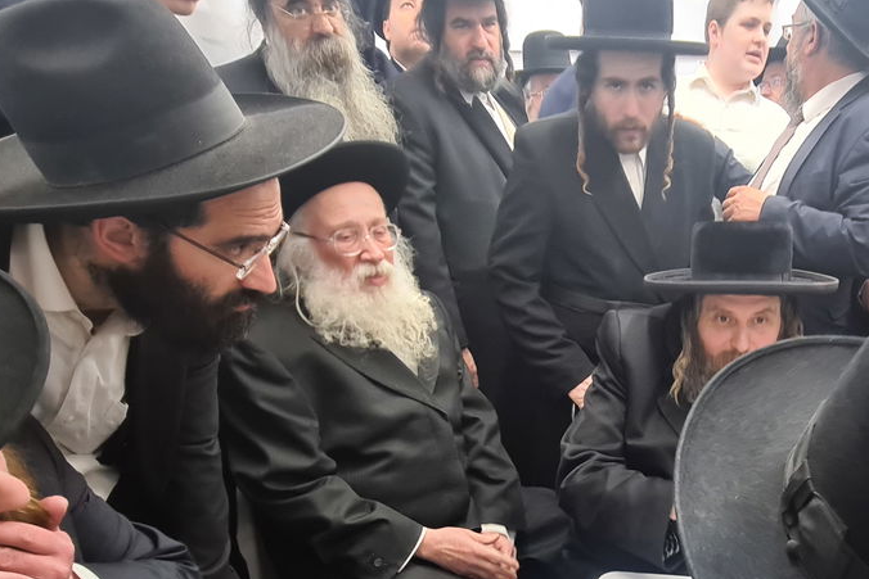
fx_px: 676
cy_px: 508
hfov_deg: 61.6
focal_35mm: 28
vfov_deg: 43.0
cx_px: 658
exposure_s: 1/50
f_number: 2.2
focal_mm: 2.22
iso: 80
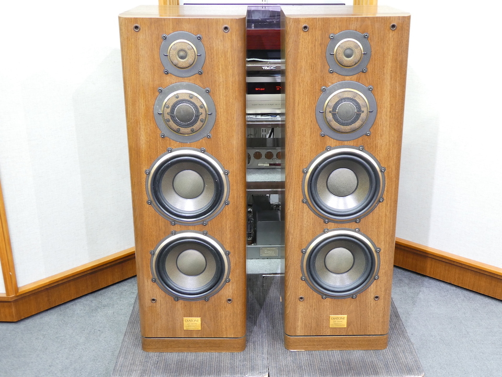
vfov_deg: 36.0
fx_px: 580
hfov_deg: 46.8
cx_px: 251
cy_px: 188
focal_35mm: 40
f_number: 3.8
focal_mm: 7.2
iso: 200
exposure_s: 1/2.5
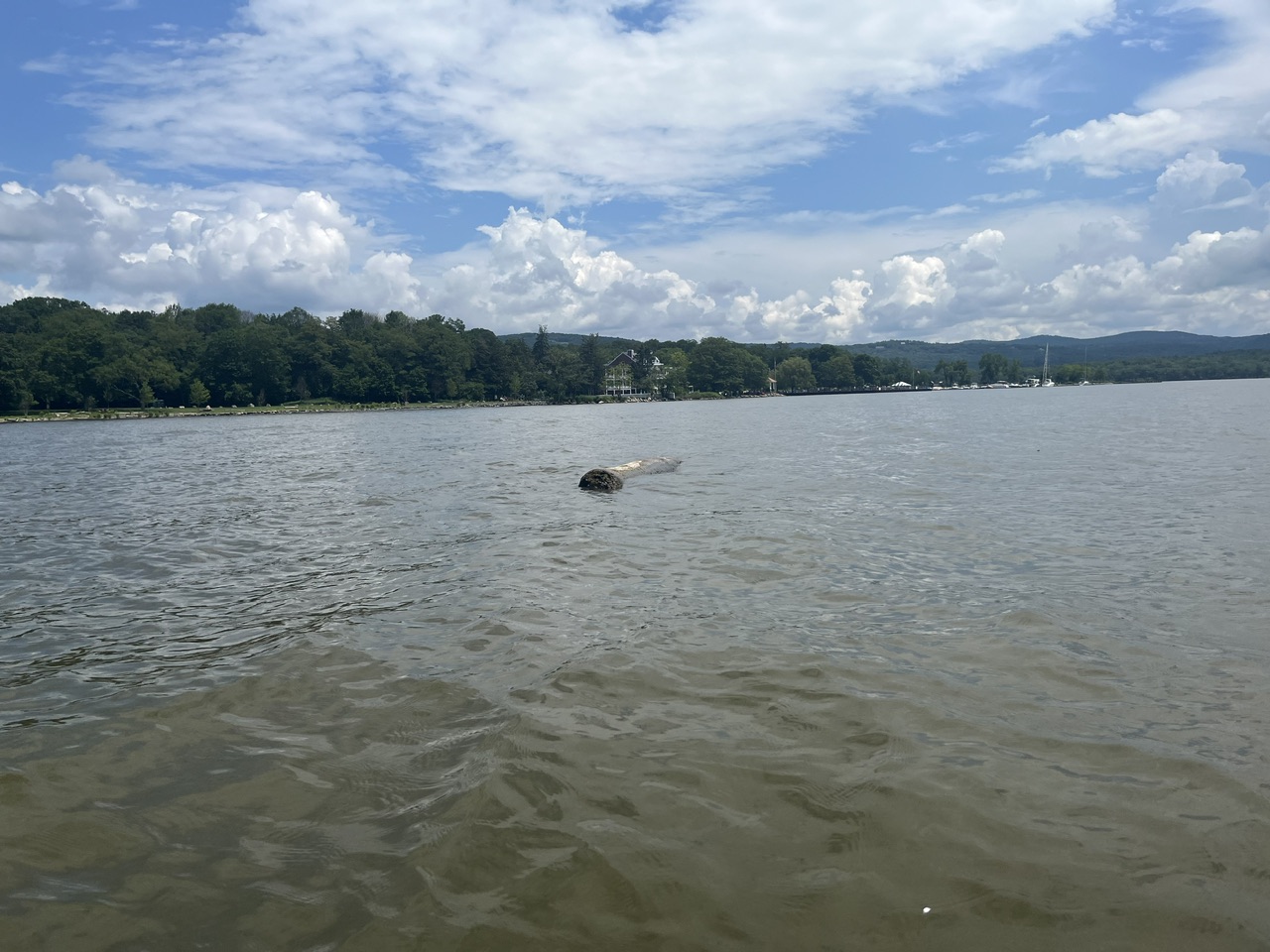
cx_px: 635
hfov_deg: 67.3
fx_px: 954
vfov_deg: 53.1
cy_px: 476
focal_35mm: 26
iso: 50
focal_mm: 5.1
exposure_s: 1/7874
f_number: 1.6
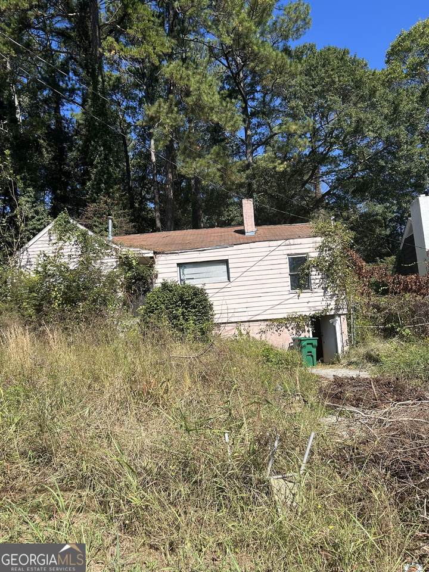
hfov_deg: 53.1
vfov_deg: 67.3
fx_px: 430
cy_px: 286
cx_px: 214
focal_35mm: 26
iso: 50
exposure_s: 1/3165
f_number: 1.5
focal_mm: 5.7
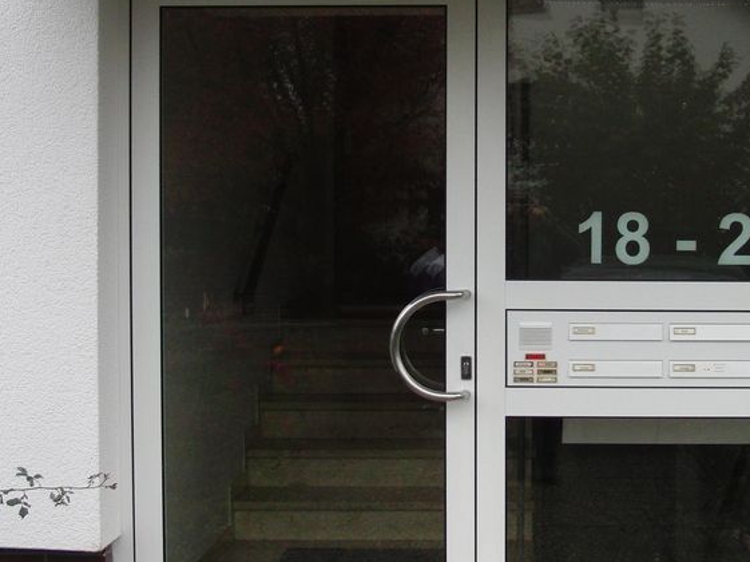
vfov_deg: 22.2
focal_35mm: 66
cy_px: 253
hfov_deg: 29.2
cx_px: 508
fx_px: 1429
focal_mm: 6.42
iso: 200
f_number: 3.6
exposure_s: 1/80
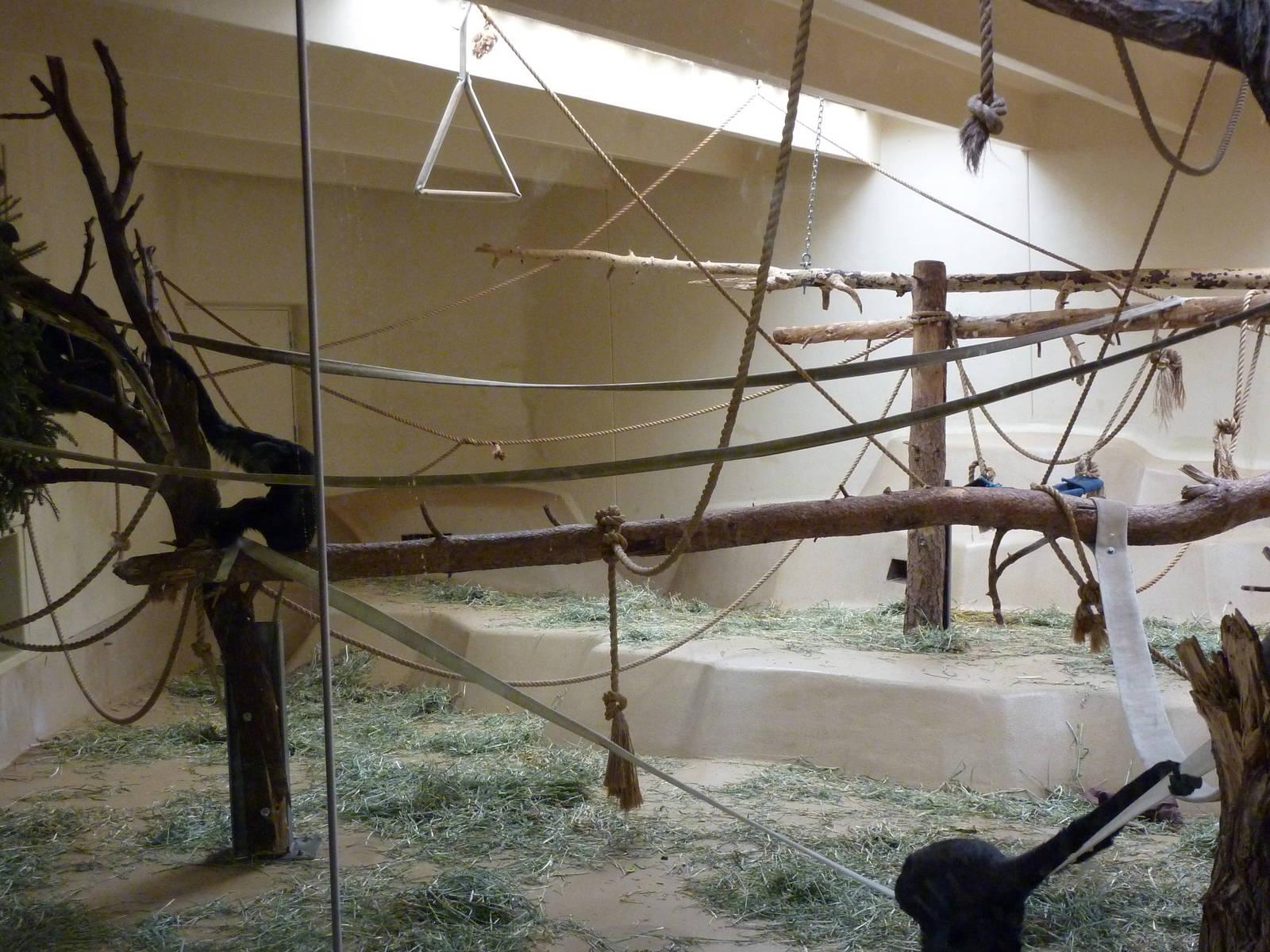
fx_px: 1761
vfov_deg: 30.3
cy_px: 476
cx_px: 635
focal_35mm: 48
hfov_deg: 39.7
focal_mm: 7.9
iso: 400
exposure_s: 1/80
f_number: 3.8
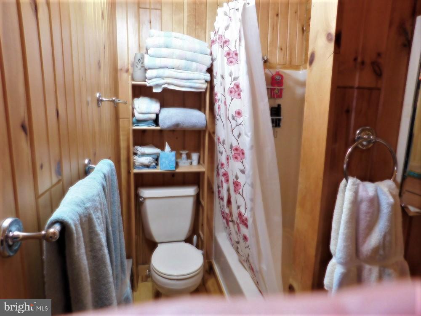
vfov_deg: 58.9
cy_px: 158
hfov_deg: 73.9
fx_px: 280
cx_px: 210
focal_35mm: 23
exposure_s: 1/30
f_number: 3
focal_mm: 4
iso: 220
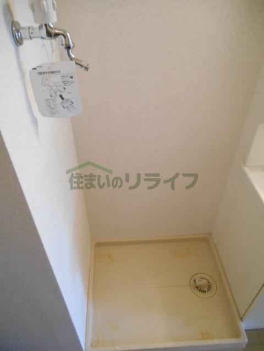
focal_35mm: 26
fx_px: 264
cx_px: 132
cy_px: 176
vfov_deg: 67.3
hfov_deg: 53.1
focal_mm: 4.7
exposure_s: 1/40
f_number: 3.4
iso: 800
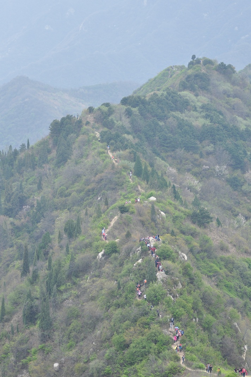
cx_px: 126
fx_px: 1353
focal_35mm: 129
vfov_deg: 15.9
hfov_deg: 10.6
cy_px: 188
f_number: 3.2
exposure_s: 1/1250
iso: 200
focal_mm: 86
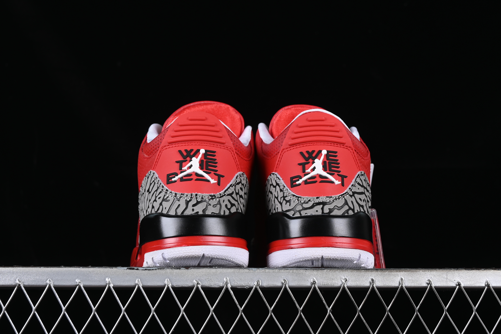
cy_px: 167
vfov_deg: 18.2
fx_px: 1044
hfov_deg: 27.0
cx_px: 250
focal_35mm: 75
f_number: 8
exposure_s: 1/80
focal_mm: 50
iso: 160
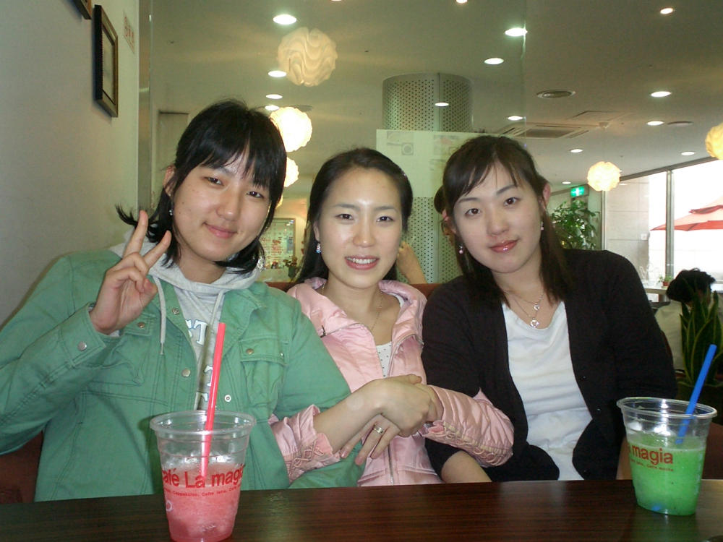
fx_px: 773
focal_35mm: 37
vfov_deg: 38.7
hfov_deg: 50.1
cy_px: 271
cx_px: 362
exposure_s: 1/40
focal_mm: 5.6
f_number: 3.5
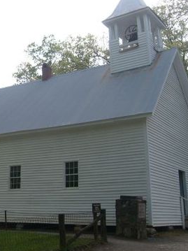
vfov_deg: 36.8
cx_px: 19
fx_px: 377
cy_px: 116
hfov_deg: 27.1
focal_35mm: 52
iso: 80
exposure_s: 1/180
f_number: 7.1
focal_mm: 5.8
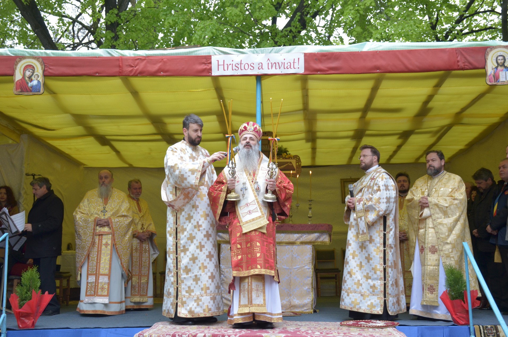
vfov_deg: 28.0
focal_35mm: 48
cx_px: 254
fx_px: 676
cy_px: 168
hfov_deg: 41.2
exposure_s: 1/250
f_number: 4
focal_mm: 32
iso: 640
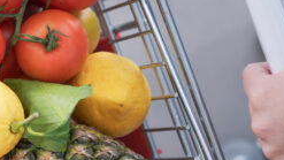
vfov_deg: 4.8
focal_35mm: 251
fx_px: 1890
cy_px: 52
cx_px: 120
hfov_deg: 8.6
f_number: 4.5
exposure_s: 1/125
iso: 100
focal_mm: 85
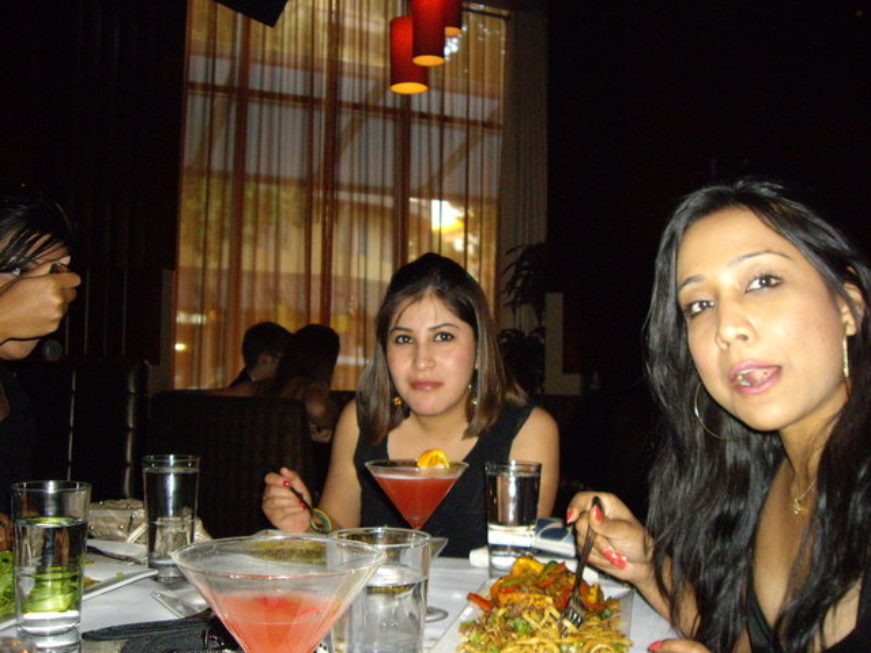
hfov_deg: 49.0
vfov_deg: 37.7
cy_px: 326
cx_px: 436
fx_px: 956
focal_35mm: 38
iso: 400
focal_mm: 6.2
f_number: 2.7
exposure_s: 1/40
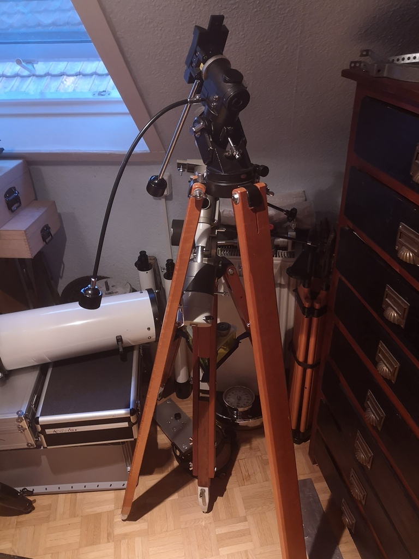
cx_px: 210
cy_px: 280
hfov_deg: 51.4
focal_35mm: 27
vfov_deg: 65.3
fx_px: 436
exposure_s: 1/25
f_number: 1.8
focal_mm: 3.95
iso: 400
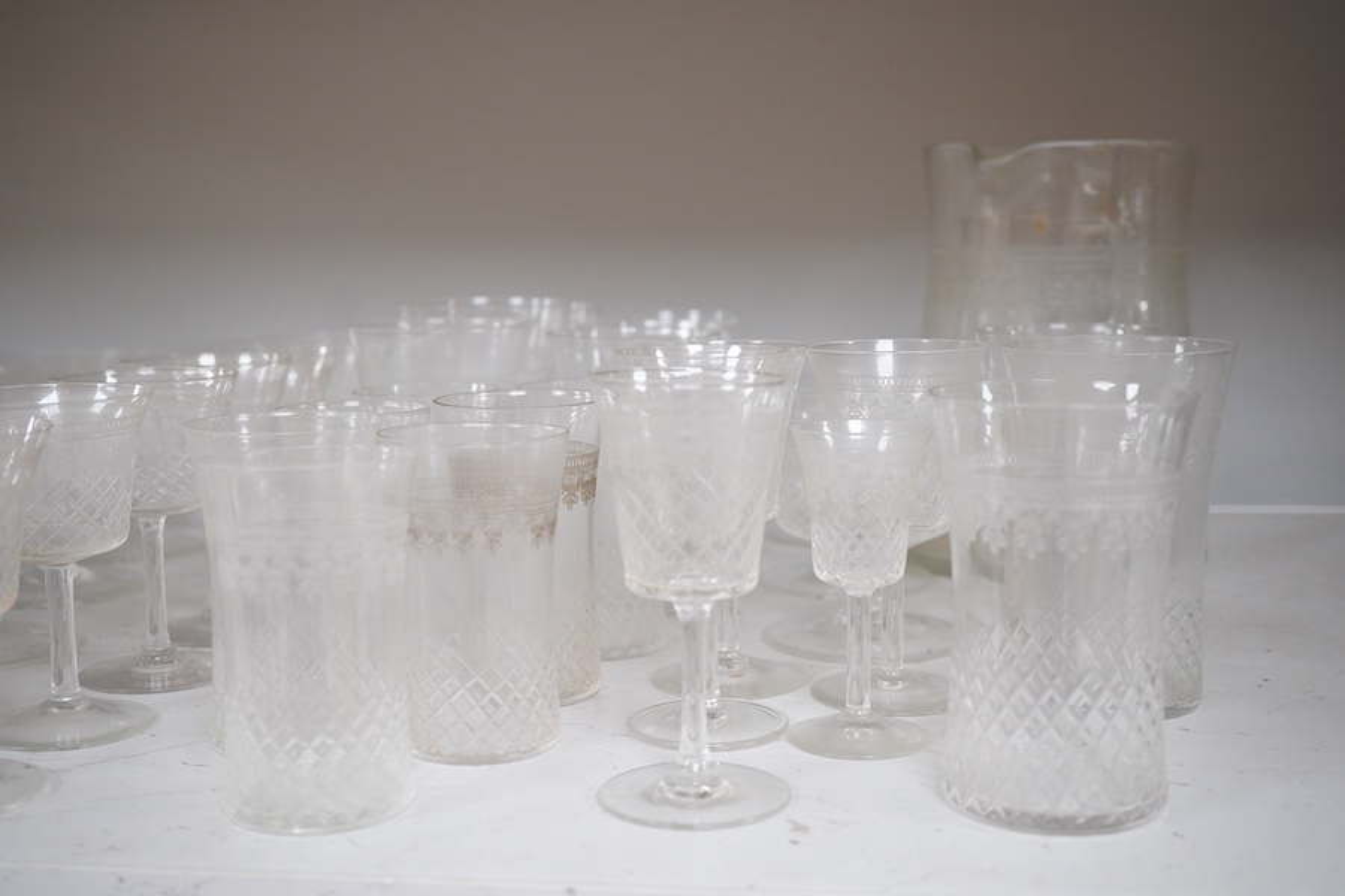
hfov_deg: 43.6
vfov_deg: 29.9
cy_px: 448
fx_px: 1681
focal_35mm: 45
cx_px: 672
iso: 1250
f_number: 6.3
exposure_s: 1/125
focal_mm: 30
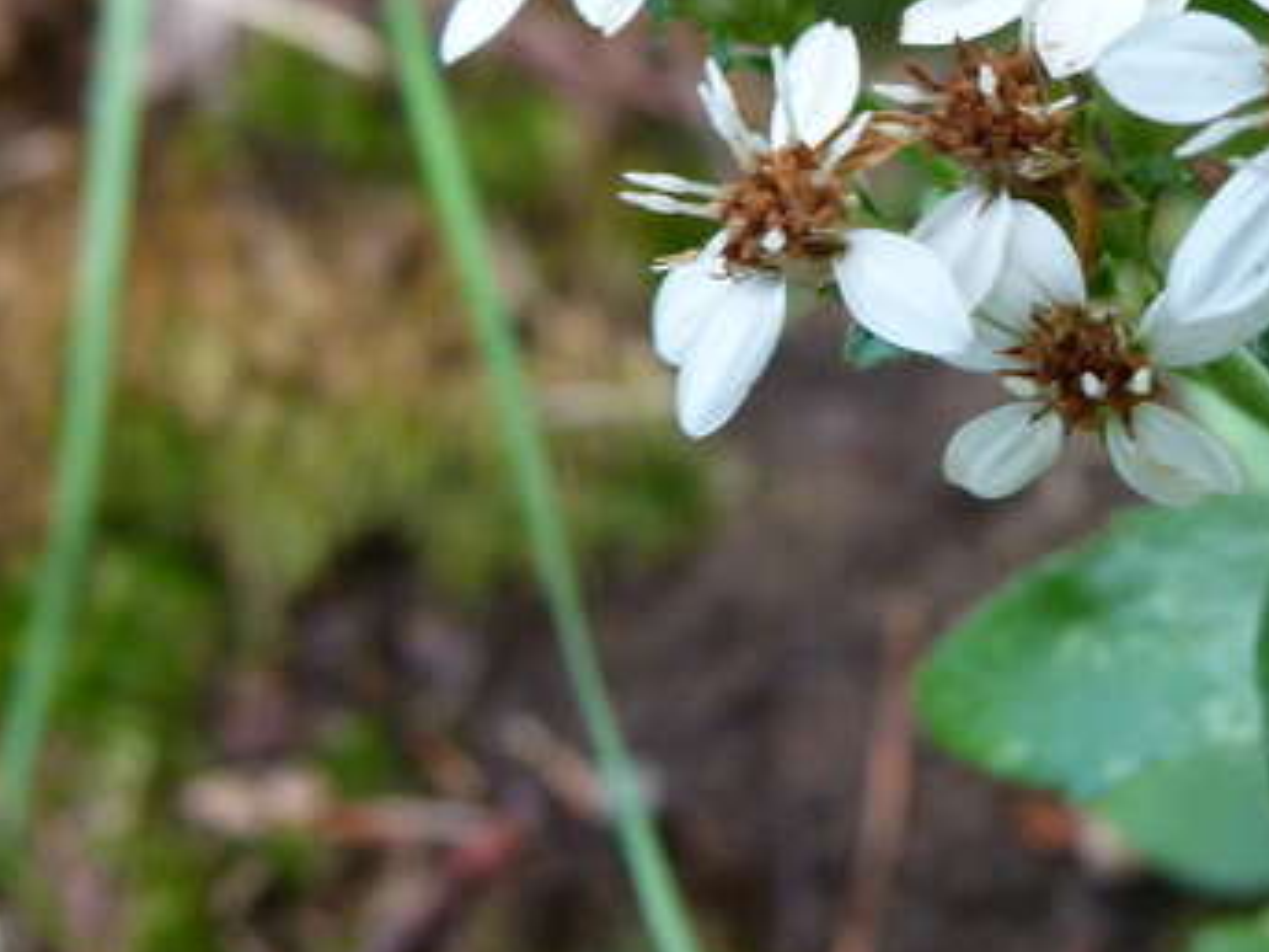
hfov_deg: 20.8
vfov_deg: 15.7
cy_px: 125
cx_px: 1051
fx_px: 3409
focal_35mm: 93
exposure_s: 1/60
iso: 160
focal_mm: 7.3
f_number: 3.1
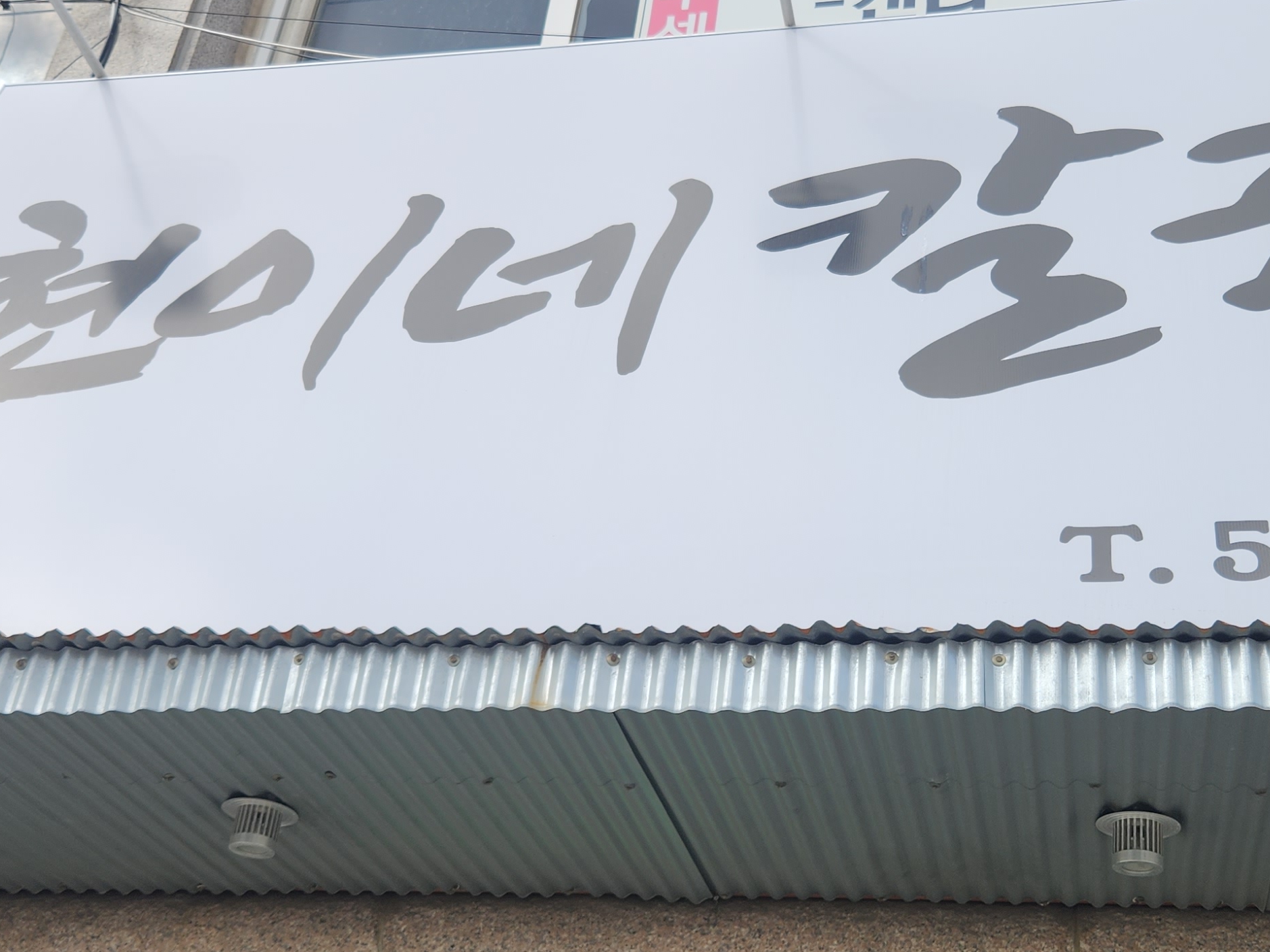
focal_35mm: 49
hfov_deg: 38.7
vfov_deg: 29.5
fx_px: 1797
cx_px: 781
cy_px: 607
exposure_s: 1/1225
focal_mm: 5.4
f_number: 1.8
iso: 20
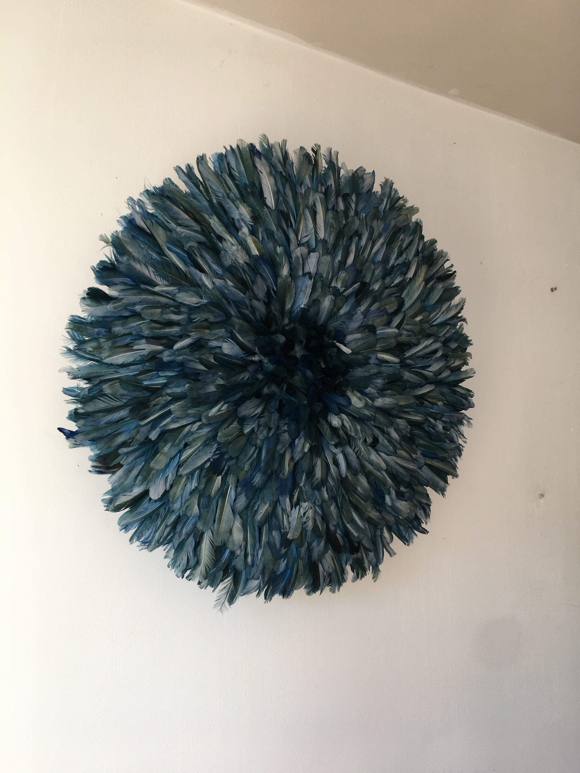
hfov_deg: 48.2
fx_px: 648
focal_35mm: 29
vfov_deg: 61.7
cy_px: 386
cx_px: 290
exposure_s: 1/50
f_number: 2.2
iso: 32
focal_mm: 4.15
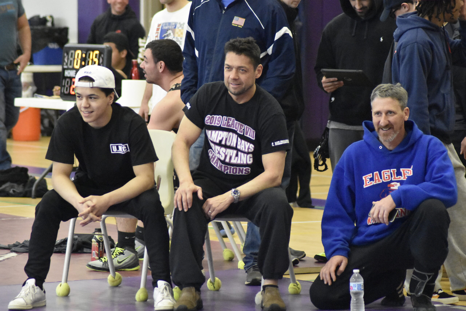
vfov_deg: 6.5
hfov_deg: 9.8
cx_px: 233
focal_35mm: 210
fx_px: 2718
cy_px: 156
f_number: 4.2
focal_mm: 140
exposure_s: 1/500
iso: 12800
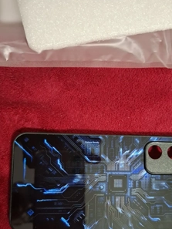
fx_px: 205
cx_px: 103
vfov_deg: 57.2
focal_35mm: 31
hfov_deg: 45.2
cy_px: 150
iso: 500
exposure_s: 1/24
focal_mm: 5.54
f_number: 1.8
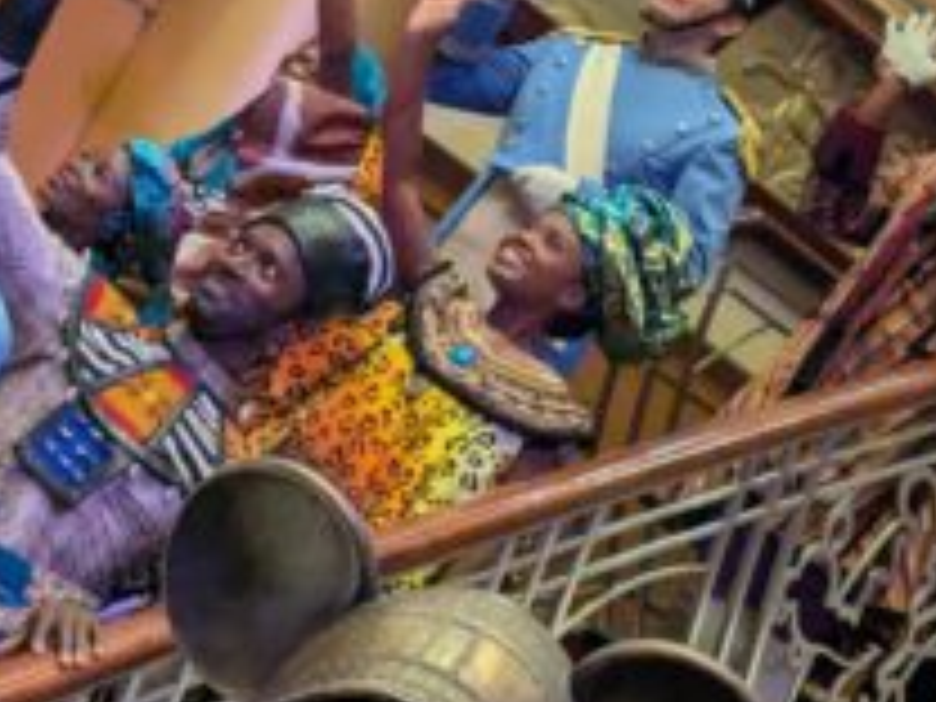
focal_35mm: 127
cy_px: 315
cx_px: 796
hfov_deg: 15.4
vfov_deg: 11.7
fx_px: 3434
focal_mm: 6.81
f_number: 1.85
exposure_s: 1/120
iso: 975
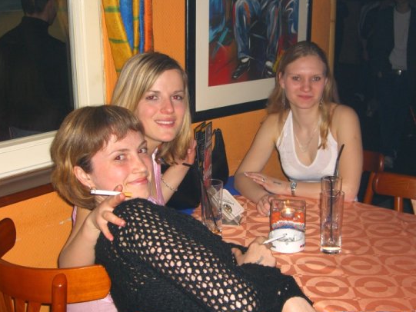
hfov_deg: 37.4
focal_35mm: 51
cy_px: 171
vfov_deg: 28.6
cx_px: 228
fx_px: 613
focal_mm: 9.5
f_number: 3.1
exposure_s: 1/60
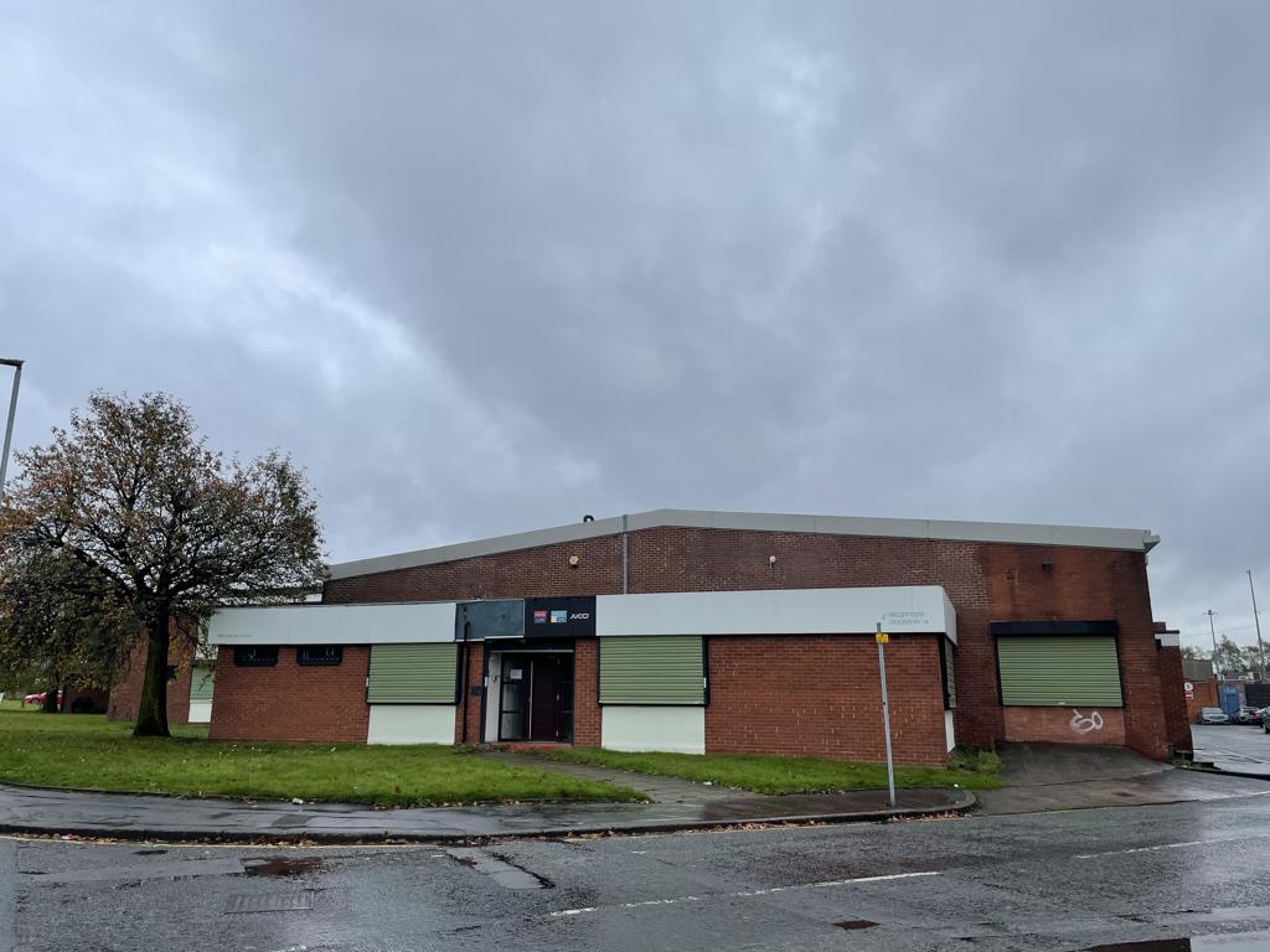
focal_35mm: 26
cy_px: 476
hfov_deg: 67.3
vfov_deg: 53.1
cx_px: 635
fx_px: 954
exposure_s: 1/1984
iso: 32
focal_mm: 4.2
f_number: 1.6
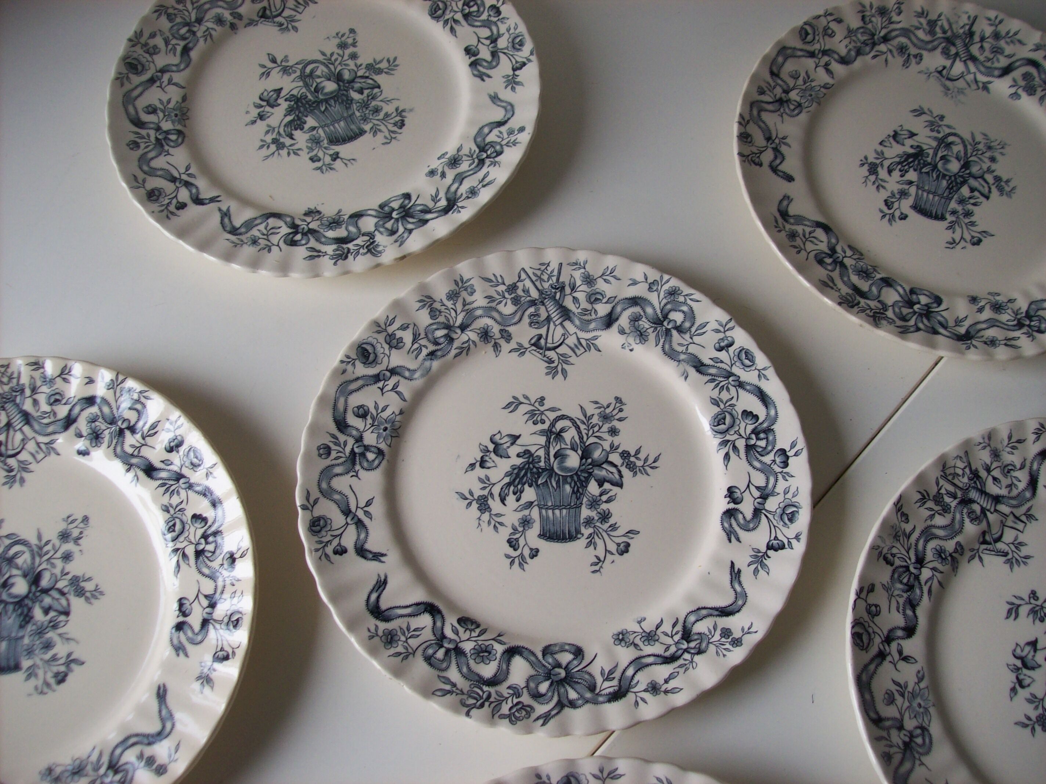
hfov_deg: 51.4
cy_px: 392
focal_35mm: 36
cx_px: 523
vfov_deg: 39.6
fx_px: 1087
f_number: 2.7
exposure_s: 1/70
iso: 80
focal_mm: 6
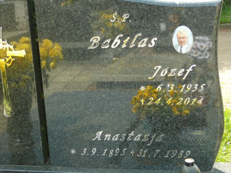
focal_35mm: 71
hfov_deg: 27.4
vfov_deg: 20.7
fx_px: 474
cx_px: 116
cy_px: 86
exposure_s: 1/125
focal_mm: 10.5
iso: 80
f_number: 3.7
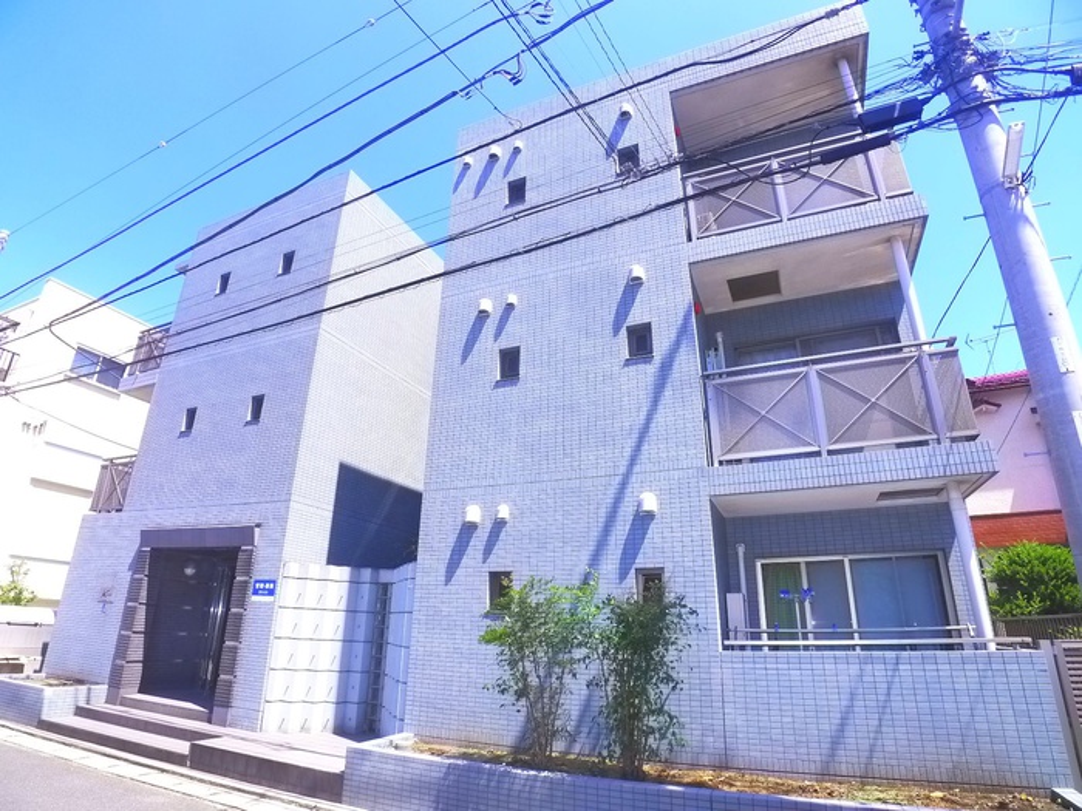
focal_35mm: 24
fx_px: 750
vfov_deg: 56.8
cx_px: 541
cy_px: 406
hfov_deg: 71.6
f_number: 3.2
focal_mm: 5.1
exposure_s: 1/400
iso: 400
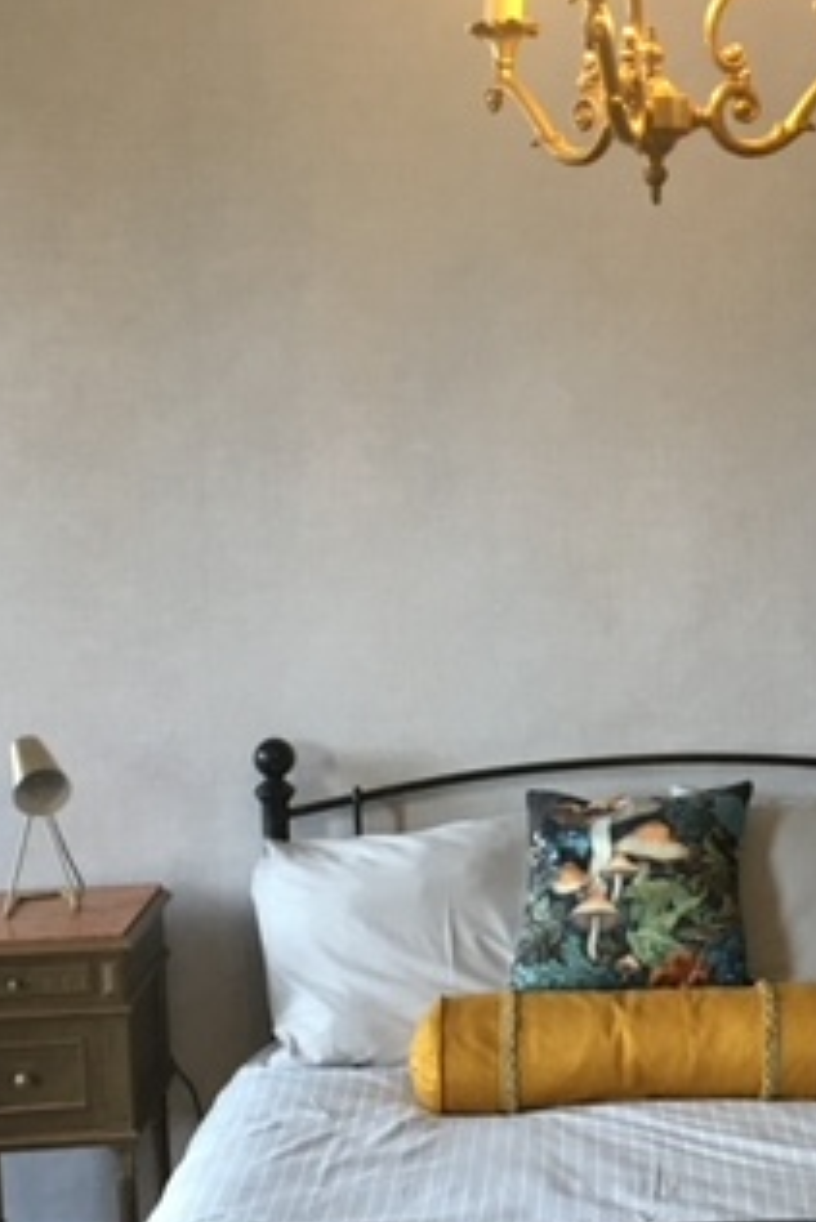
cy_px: 599
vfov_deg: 32.9
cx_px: 681
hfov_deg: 21.9
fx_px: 2072
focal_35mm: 61
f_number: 2.2
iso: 125
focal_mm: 4.15
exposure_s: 1/33
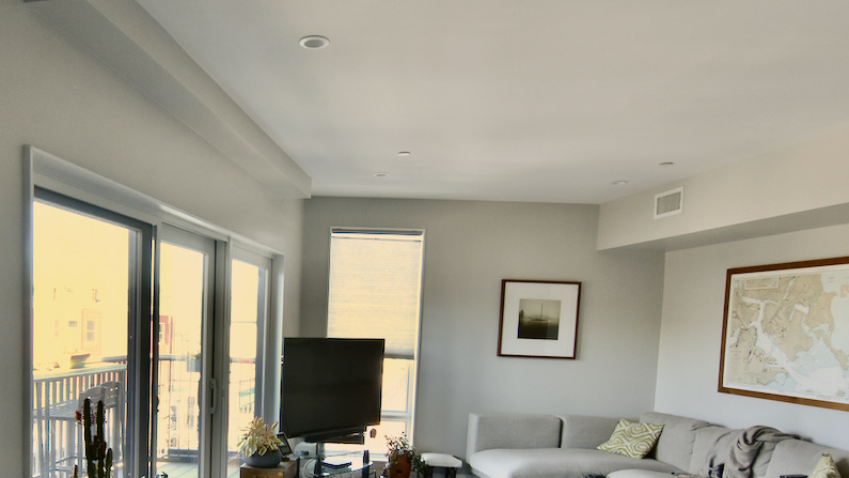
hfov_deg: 65.1
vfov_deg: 40.4
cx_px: 238
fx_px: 627
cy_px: 365
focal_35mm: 28
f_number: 5
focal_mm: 11
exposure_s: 1/100
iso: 800
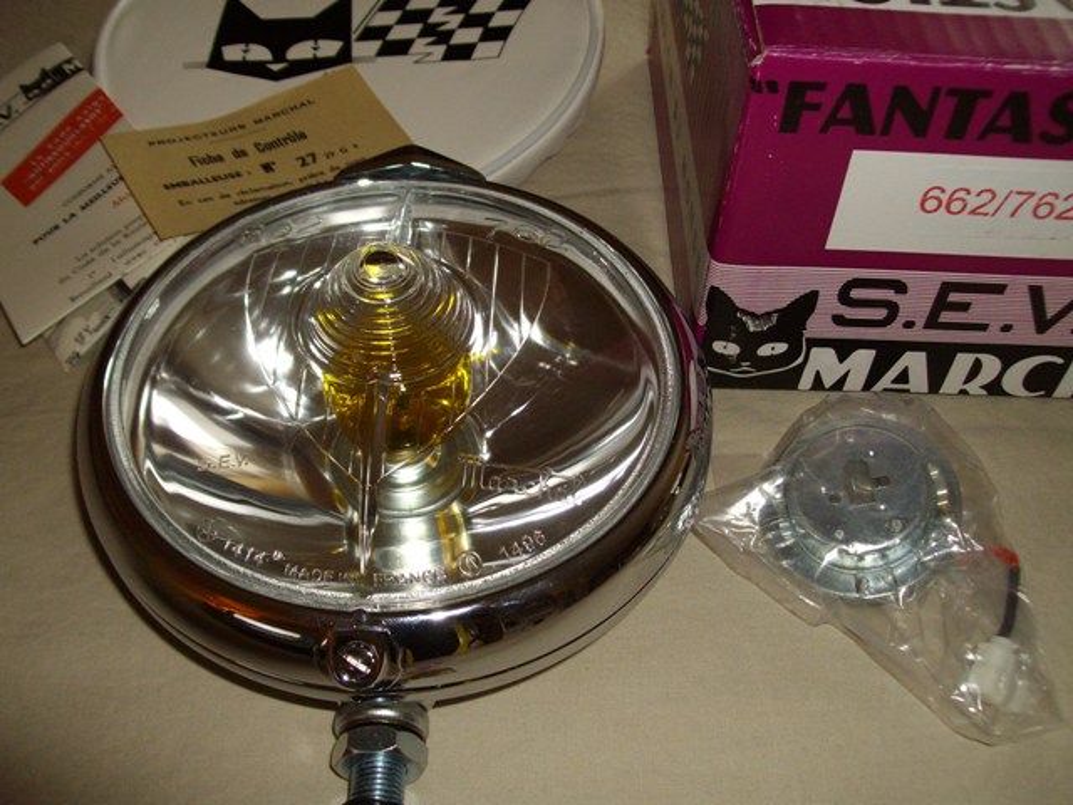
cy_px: 402
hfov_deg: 51.4
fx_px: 1116
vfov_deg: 39.7
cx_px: 536
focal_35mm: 36
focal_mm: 6
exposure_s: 1/50
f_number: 2.7
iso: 160
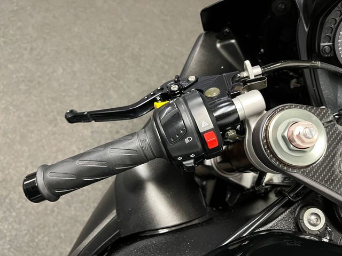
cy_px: 128
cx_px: 171
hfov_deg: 67.3
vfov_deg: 53.1
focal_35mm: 26
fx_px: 257
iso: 400
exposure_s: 1/33
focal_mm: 5.1
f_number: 1.6
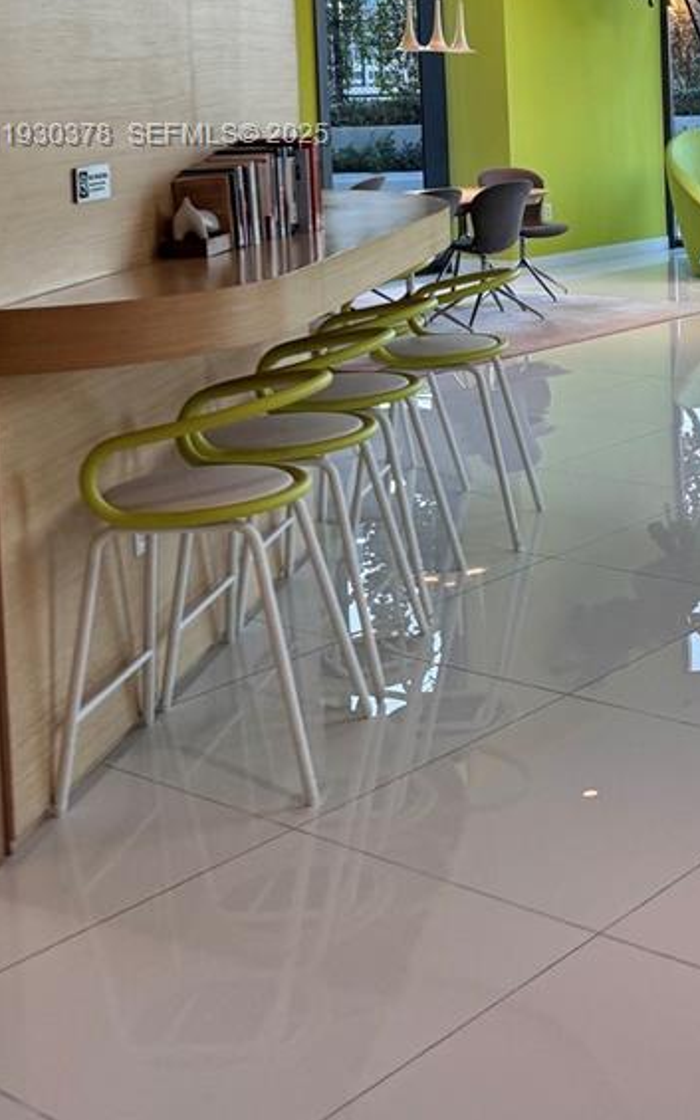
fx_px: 1649
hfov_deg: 22.0
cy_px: 137
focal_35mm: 54
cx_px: 855
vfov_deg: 35.6
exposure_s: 1/120
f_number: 1.78
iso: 100
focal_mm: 6.76
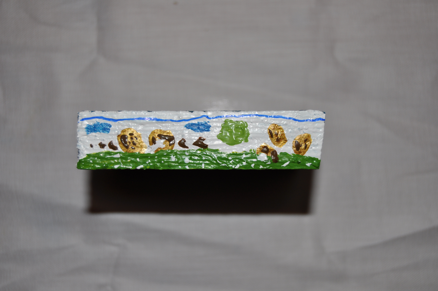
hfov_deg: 35.1
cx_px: 219
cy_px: 146
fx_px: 693
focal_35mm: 57
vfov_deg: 23.7
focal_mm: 38
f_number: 4.8
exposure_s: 1/60
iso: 200
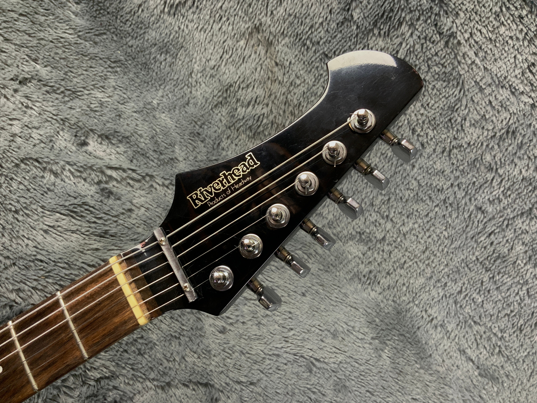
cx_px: 268
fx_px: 450
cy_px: 202
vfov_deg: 48.2
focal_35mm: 29
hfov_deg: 61.7
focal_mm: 3
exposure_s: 1/60
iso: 160
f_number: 1.8
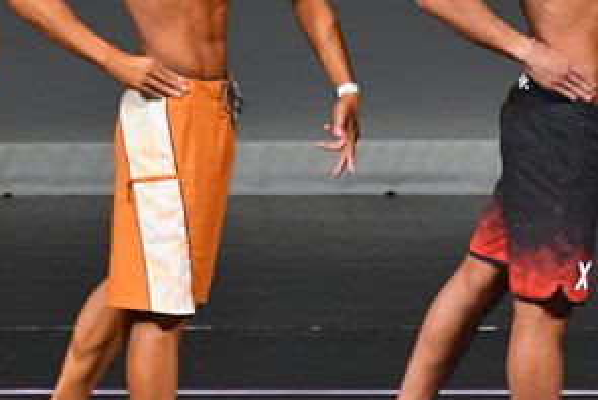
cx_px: 477
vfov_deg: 1.7
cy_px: 85
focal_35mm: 827
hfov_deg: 2.5
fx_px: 13743
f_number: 5.6
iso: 4000
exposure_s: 1/400
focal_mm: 210
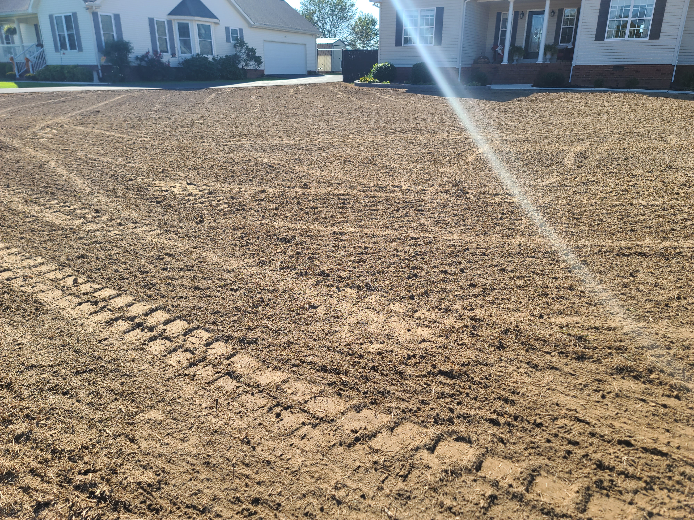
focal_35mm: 25
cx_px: 347
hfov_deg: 69.4
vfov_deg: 54.9
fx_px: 501
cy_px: 260
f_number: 1.8
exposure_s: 1/484
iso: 16
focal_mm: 7
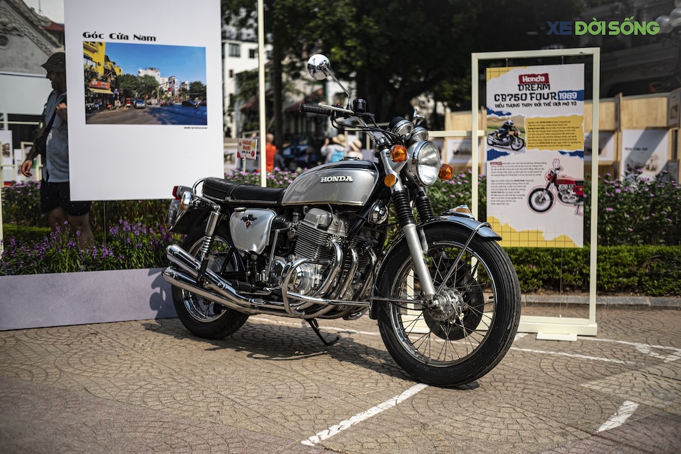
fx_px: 681
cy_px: 227
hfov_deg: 53.1
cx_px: 340
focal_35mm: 36
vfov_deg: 36.9
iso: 100
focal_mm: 24
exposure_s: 1/4000
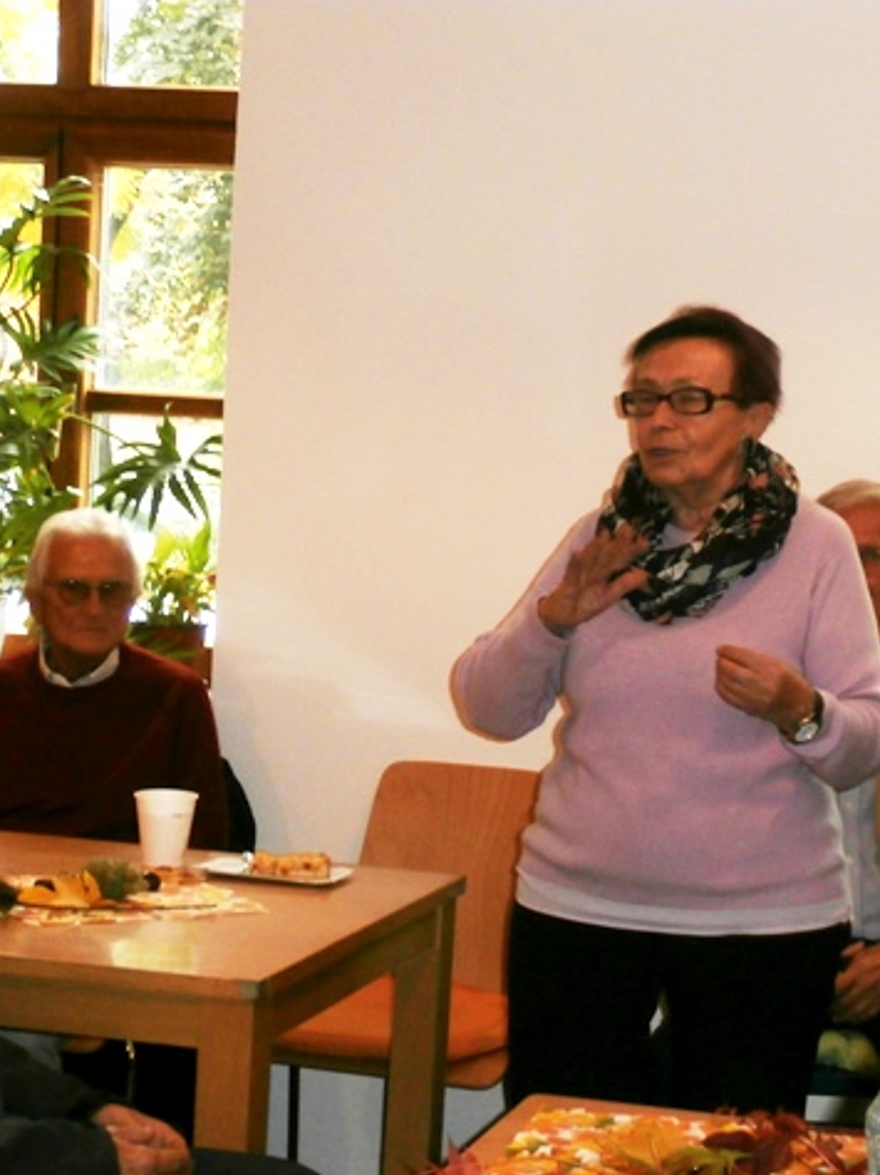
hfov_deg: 19.0
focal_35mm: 77
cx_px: 694
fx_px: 2612
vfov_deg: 25.3
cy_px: 585
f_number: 4.5
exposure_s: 1/40
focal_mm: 10.11
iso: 200
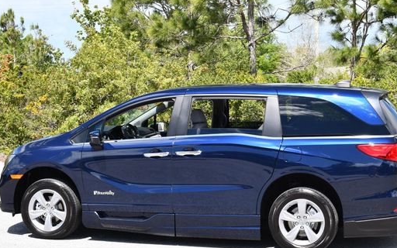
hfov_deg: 27.8
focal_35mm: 74
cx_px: 212
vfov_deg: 17.6
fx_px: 801
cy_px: 120
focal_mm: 29
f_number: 8
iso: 180
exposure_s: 1/250
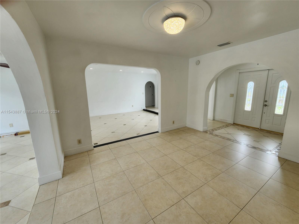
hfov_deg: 106.2
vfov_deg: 89.9
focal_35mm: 13
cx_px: 150
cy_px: 112
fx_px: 112
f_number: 2.2
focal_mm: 2.2
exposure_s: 1/120
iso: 64
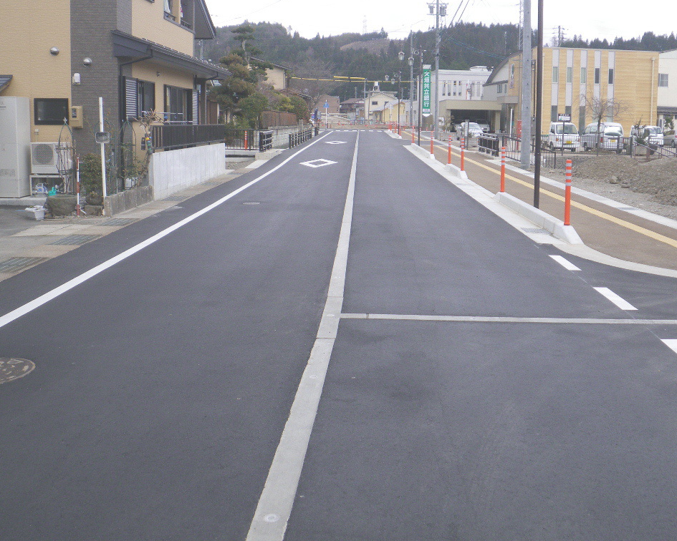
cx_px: 429
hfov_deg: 48.6
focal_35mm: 37
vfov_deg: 40.0
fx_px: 741
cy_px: 220
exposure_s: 1/200
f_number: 4.2
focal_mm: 5
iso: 64
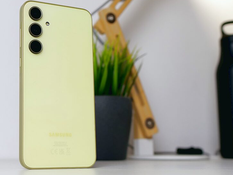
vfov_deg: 26.1
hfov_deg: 33.3
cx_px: 45
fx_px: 377
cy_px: 87
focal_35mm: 56
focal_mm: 16
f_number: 2.5
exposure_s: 1/100
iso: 200
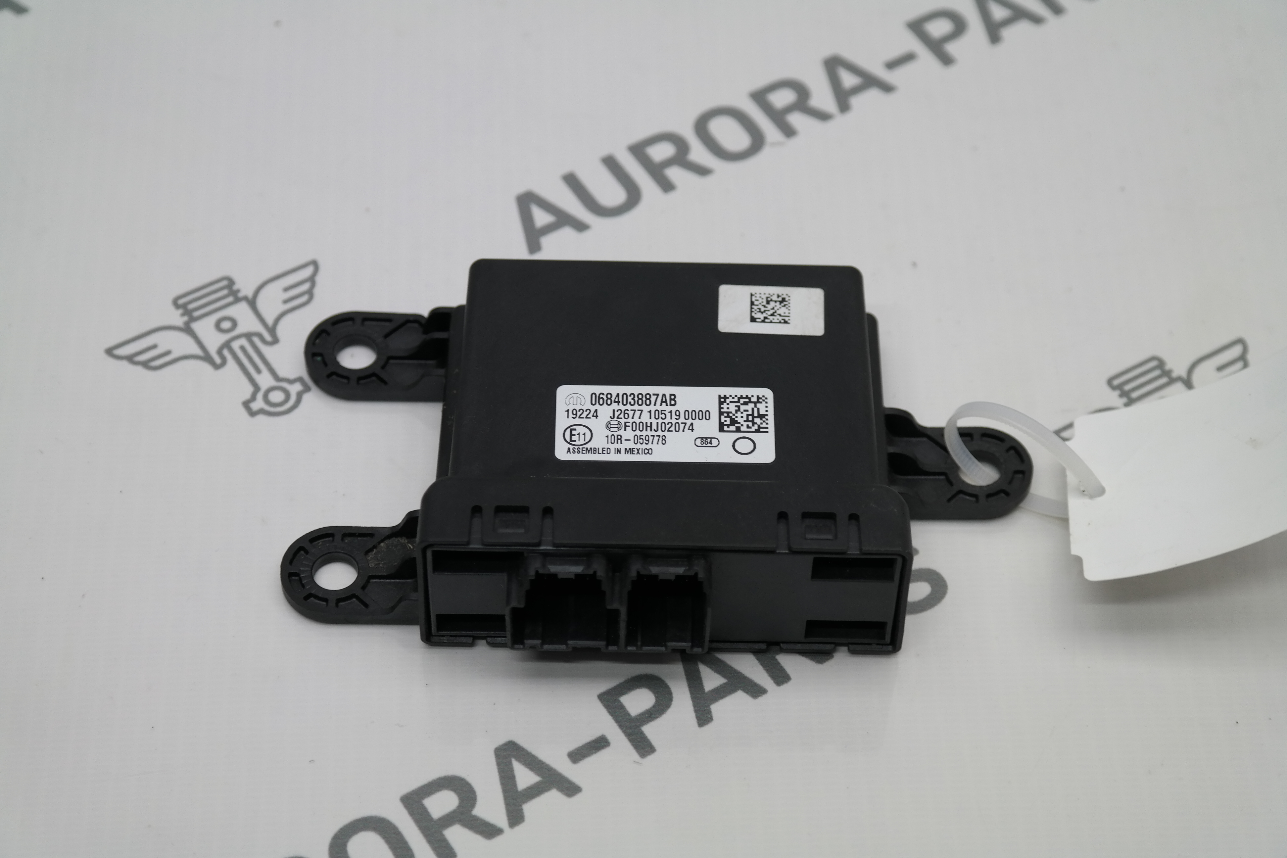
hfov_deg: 24.2
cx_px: 644
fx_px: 3003
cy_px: 429
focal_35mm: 84
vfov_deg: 16.3
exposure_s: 1/80
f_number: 5.6
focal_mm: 55
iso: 400
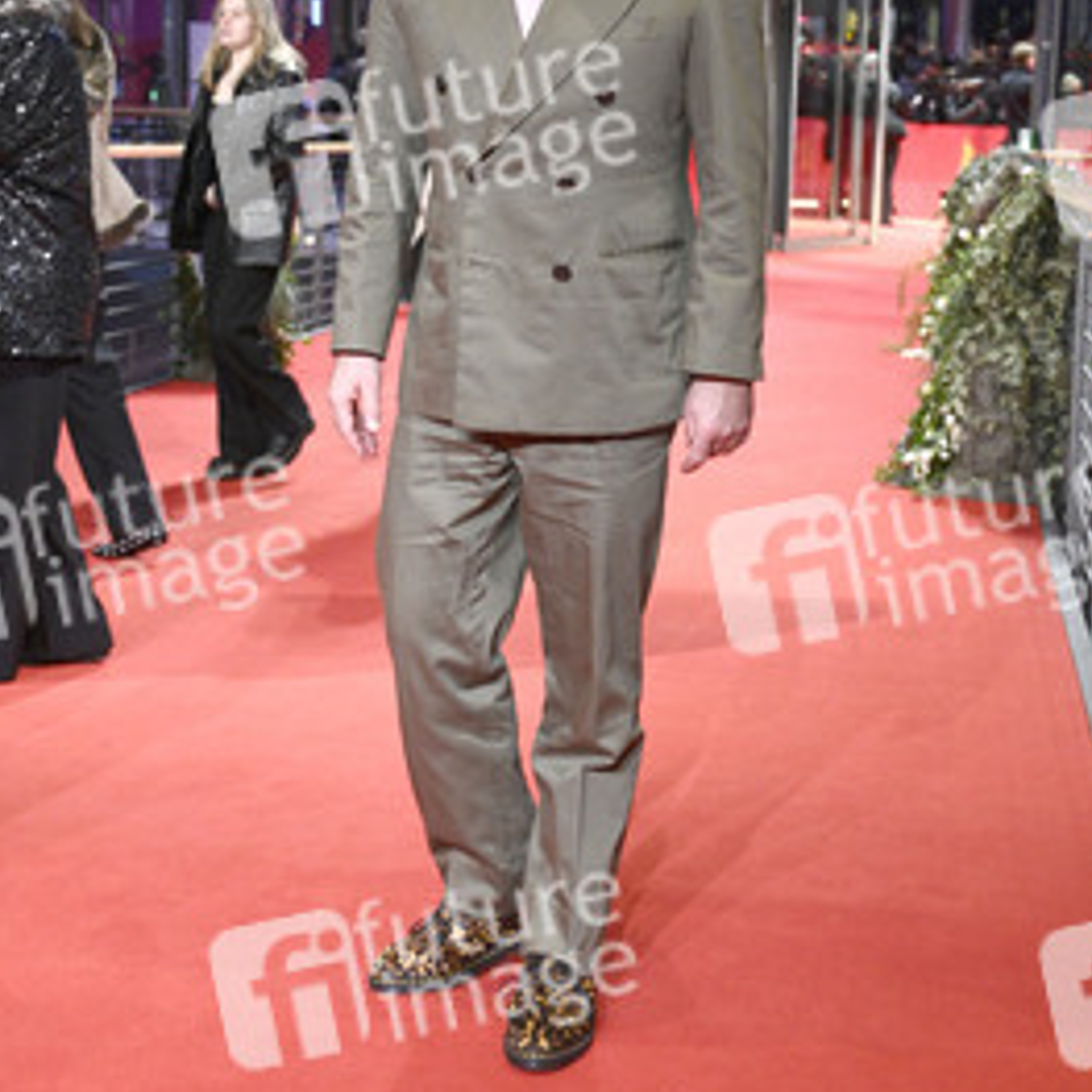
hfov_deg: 24.3
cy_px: 349
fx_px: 2534
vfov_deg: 24.2
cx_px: 544
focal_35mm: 71
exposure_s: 1/250
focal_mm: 55
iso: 5000
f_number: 5
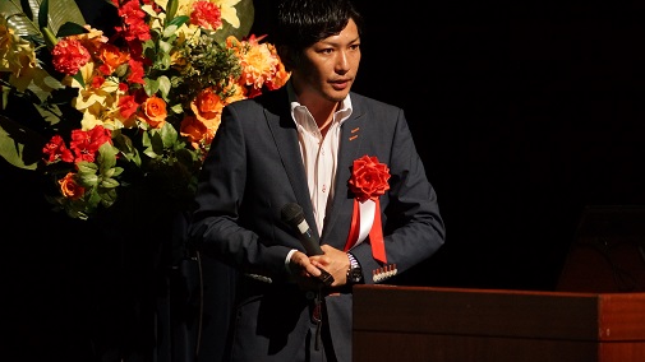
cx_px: 323
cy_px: 154
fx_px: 5404
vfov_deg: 3.8
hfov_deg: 6.8
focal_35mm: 316
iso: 1600
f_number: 5.6
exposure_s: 1/50
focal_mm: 200
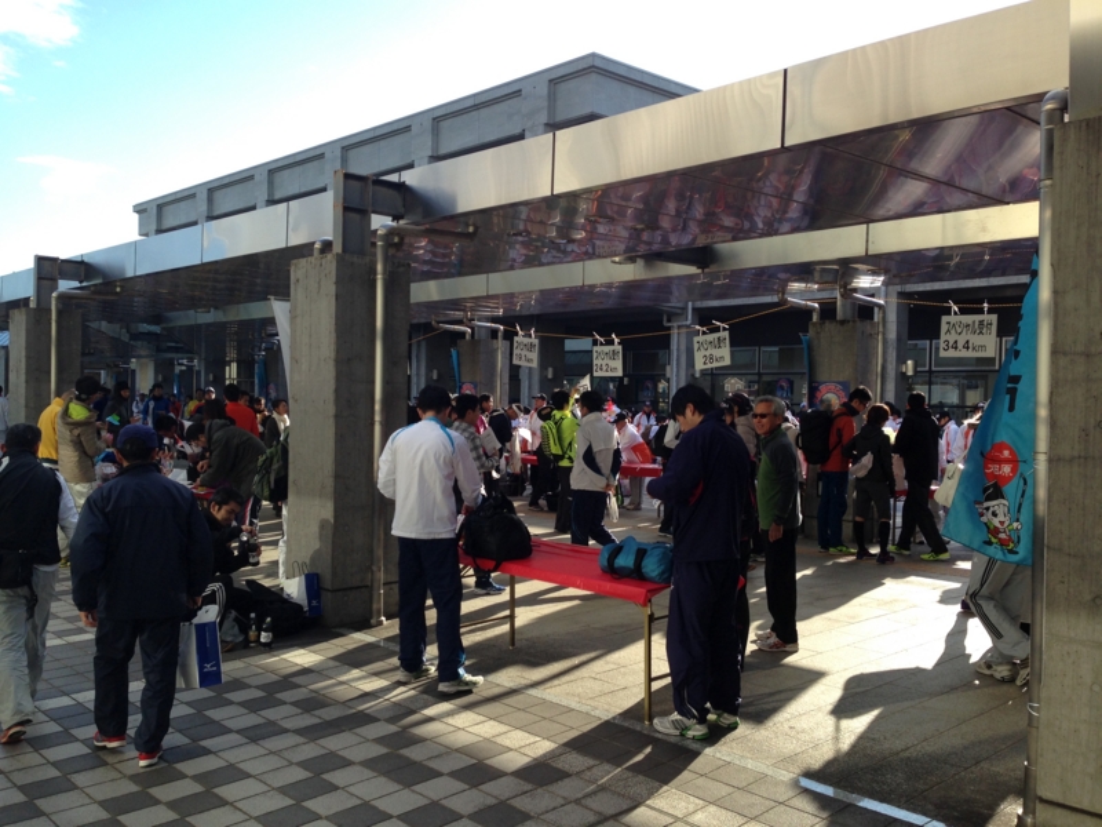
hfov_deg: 55.4
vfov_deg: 42.9
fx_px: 1051
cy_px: 414
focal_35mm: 33
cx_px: 551
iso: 50
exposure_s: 1/713
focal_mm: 4.12
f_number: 2.4
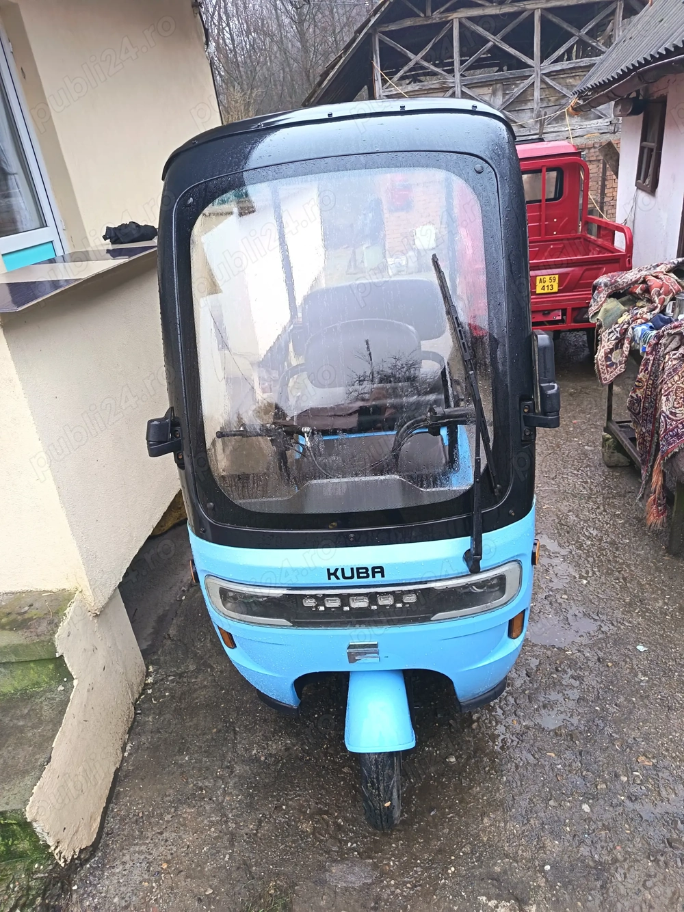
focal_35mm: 24
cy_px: 456
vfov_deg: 71.6
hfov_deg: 56.8
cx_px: 342
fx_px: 633
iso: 478
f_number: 1.75
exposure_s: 1/100
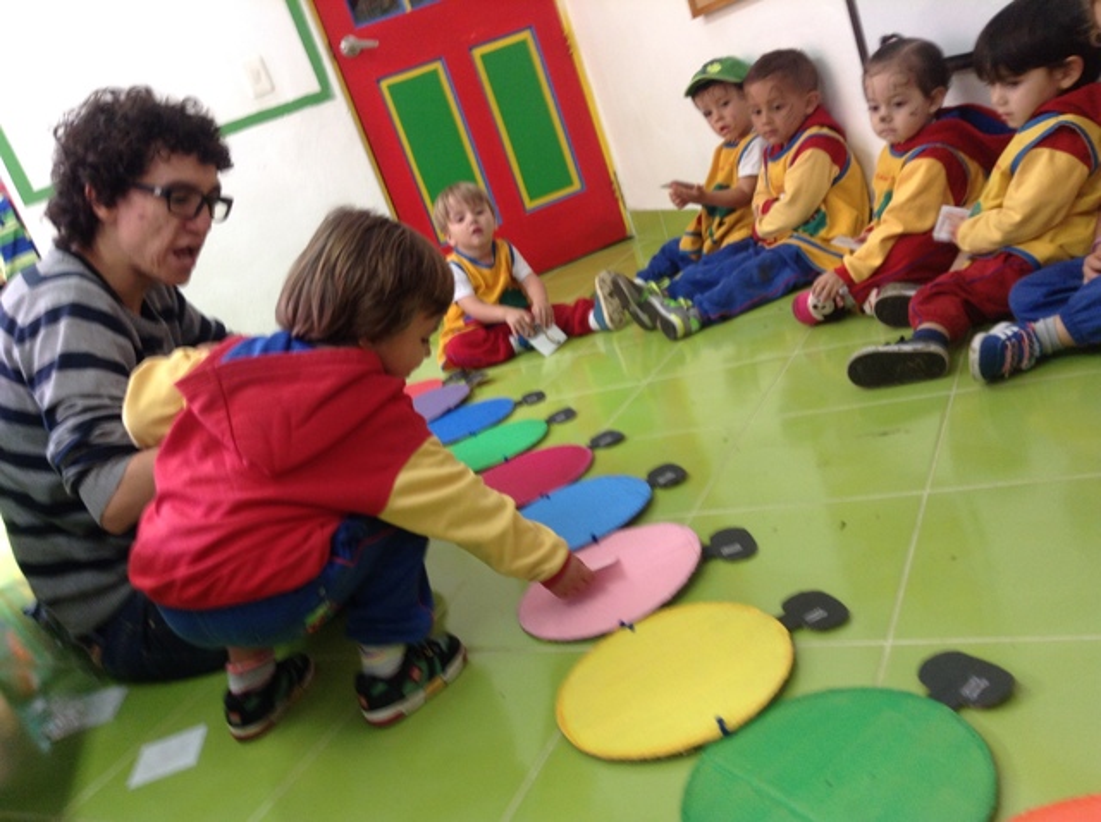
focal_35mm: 33
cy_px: 411
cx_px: 550
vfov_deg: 42.8
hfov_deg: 55.4
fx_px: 1048
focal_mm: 3.3
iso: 40
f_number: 2.4
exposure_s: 1/24
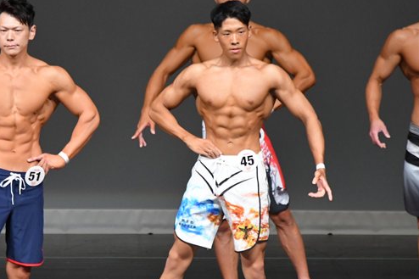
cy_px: 190
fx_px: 6294
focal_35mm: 541
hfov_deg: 3.8
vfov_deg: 2.5
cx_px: 95
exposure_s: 1/400
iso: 4000
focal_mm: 230
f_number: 5.6
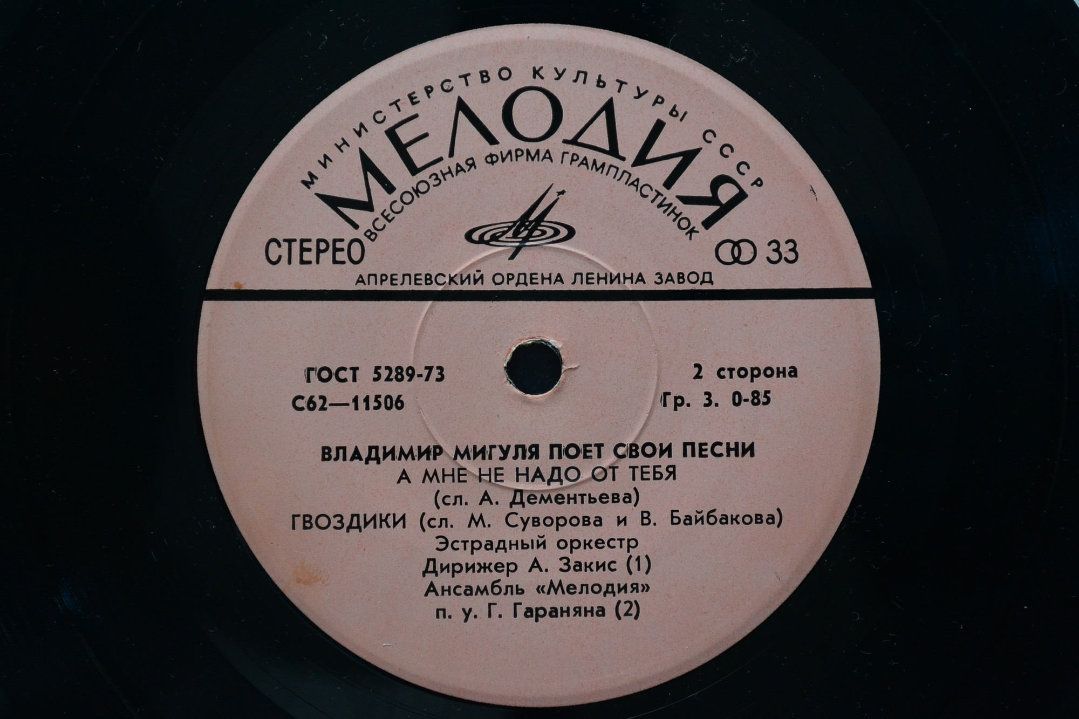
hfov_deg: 24.6
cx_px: 540
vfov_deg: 16.6
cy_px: 360
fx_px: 2472
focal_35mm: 82
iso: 1600
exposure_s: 1/160
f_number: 7.1
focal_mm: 55
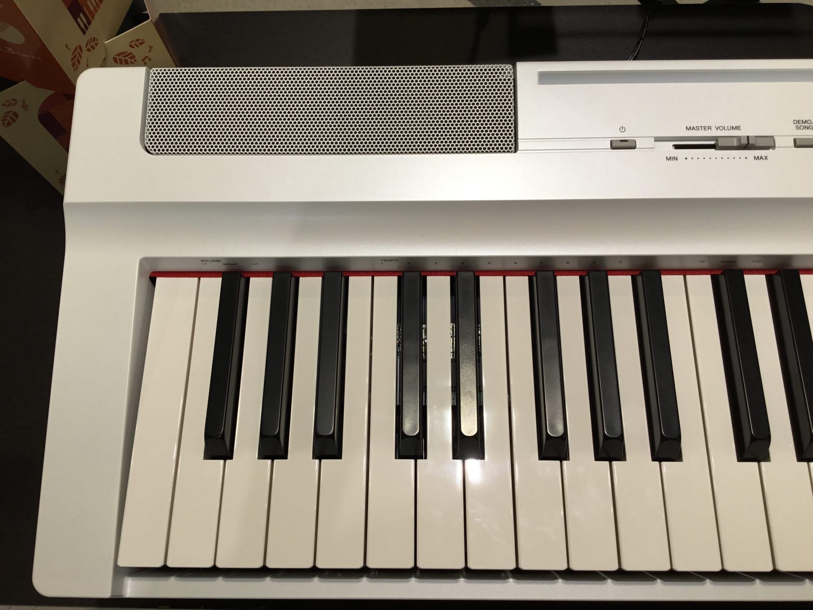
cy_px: 305
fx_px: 728
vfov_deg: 45.4
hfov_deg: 58.4
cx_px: 406
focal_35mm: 31
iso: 32
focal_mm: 3.3
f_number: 2.4
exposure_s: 1/120
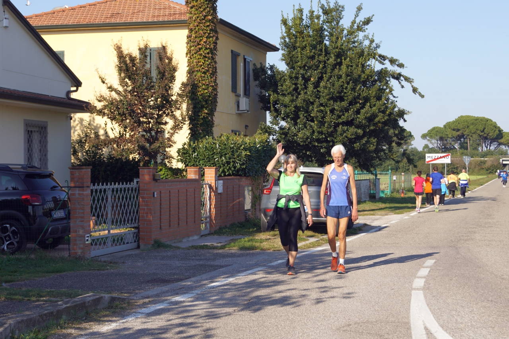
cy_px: 170
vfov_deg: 18.2
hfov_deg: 27.0
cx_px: 254
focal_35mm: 75
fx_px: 1060
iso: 100
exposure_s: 1/250
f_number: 6.3
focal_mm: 50
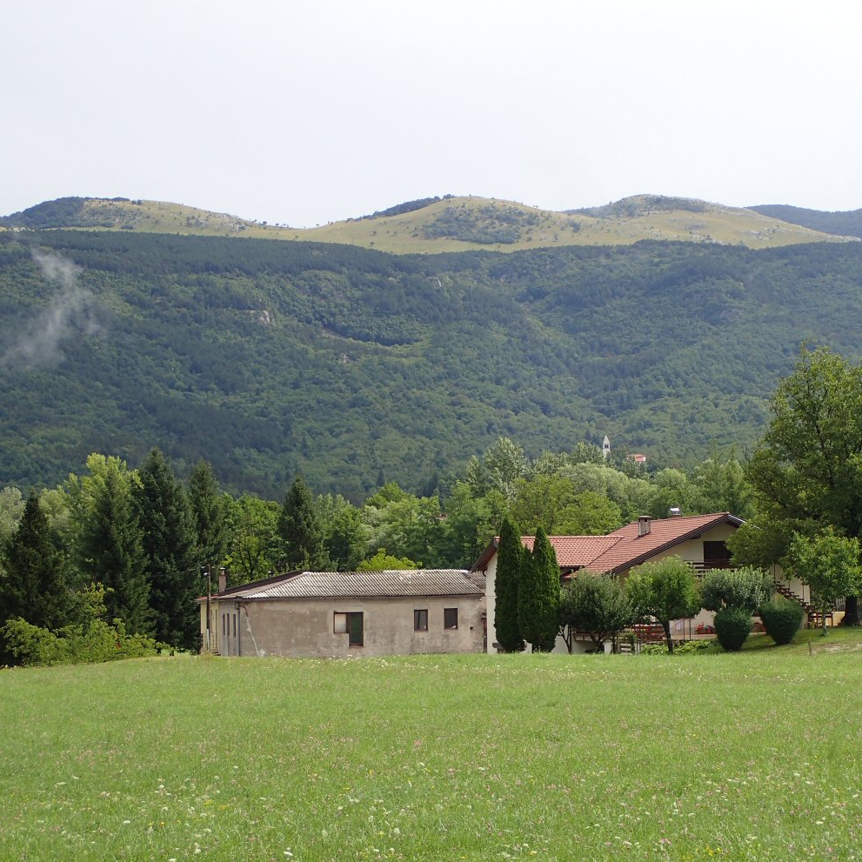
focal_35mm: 63
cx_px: 555
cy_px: 431
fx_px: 1775
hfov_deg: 27.2
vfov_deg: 27.3
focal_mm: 9.61
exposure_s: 1/400
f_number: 4.5
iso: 100
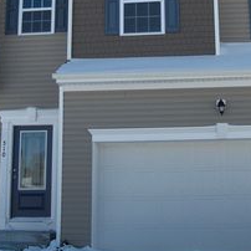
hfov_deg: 24.7
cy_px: 78
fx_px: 574
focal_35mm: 70
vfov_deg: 24.5
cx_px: 117
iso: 80
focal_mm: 5.7
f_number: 8.8
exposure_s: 1/200
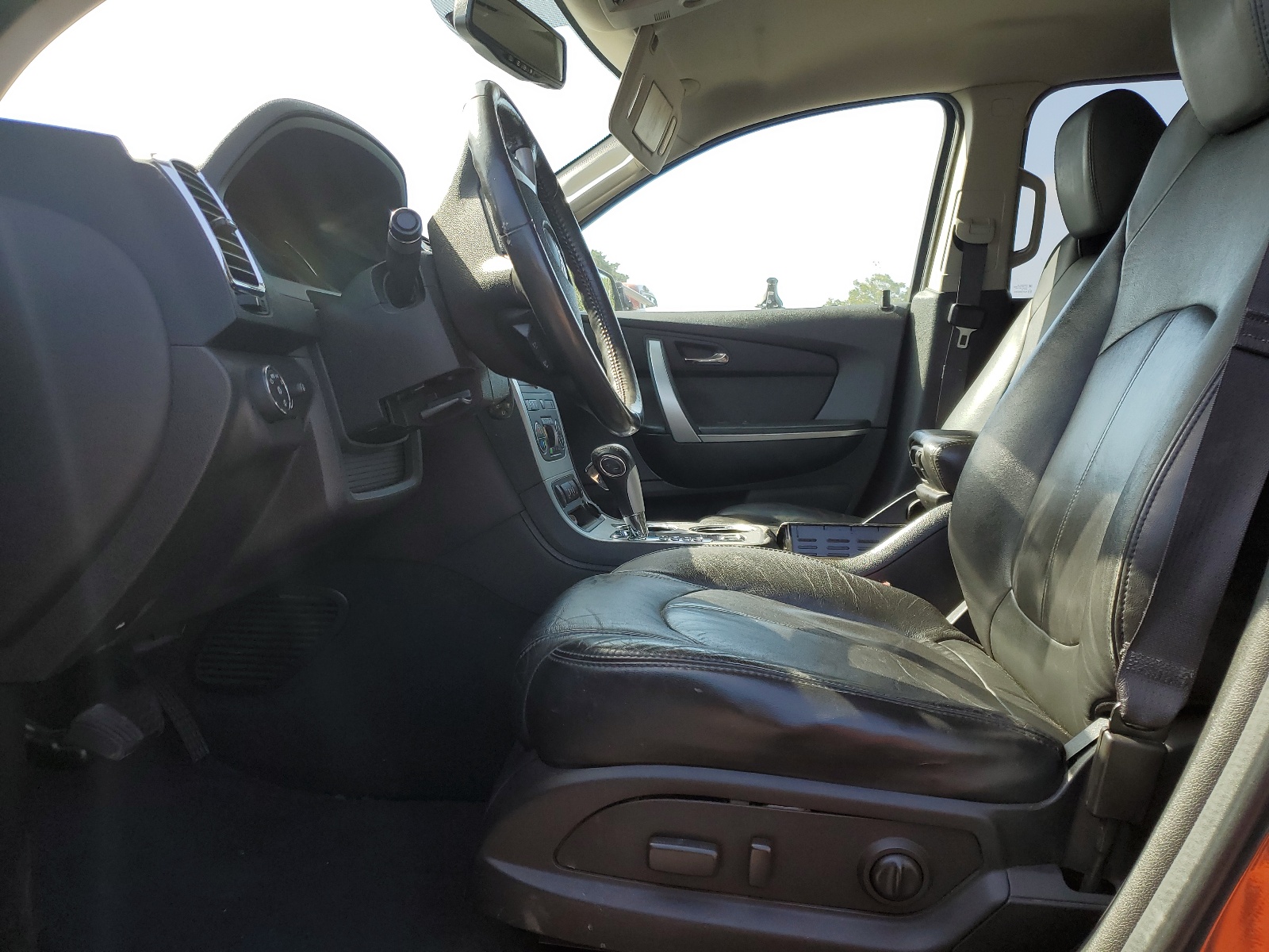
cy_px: 476
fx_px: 953
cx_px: 634
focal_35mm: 26
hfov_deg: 67.3
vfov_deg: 53.1
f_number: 1.5
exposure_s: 1/556
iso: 50
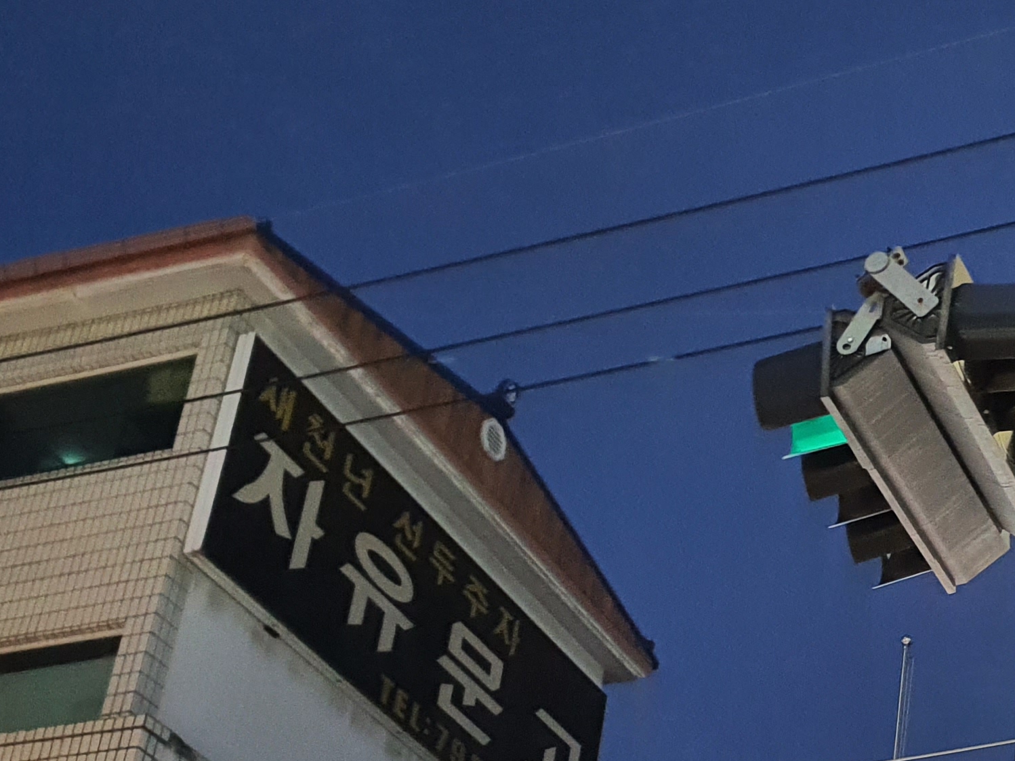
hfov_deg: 25.8
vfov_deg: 20.0
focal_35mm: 70
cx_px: 1111
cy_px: 861
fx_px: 2052
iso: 200
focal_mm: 4.3
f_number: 2.4
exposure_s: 1/60
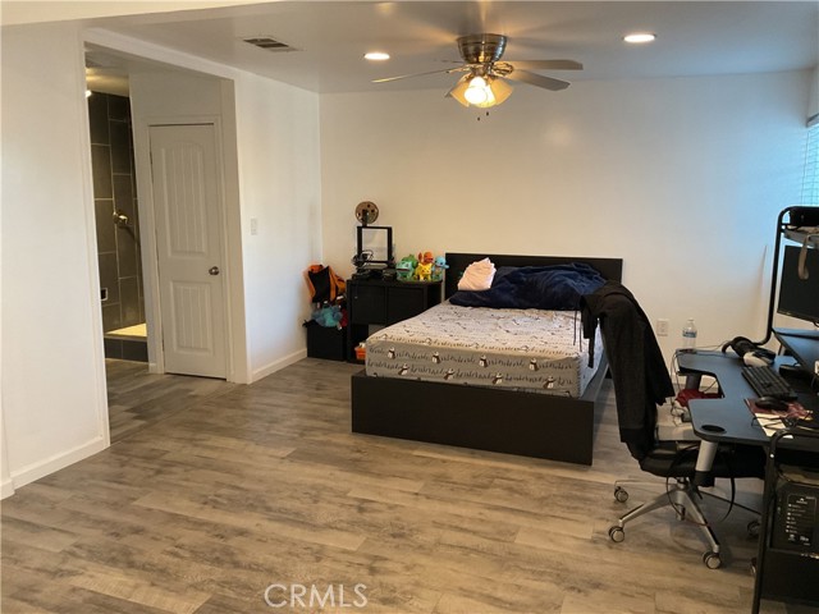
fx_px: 686
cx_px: 410
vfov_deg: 48.2
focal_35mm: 29
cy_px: 307
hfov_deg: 61.7
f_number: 1.8
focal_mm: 3
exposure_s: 1/60
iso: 200
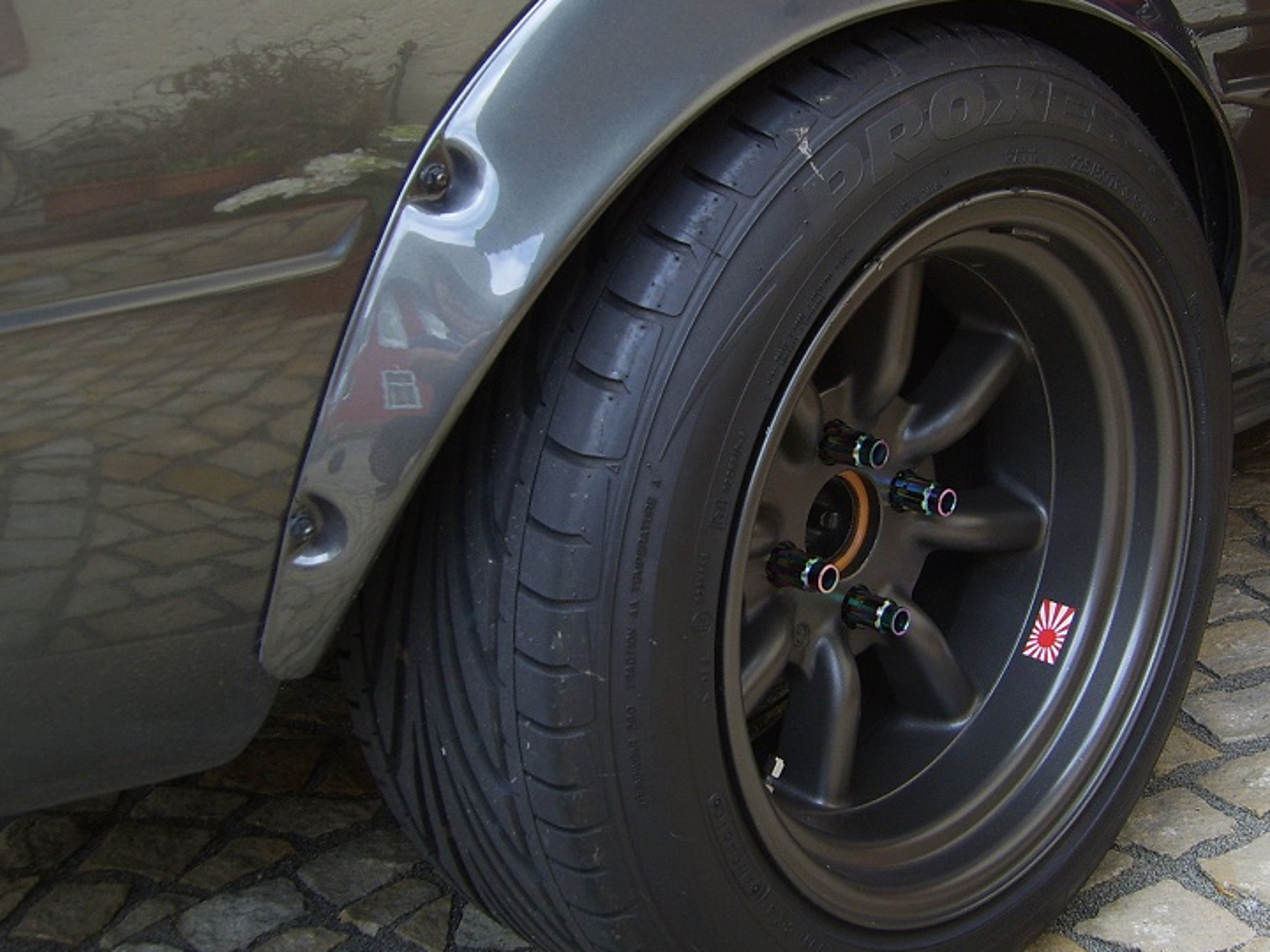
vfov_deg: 28.6
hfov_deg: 37.3
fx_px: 1871
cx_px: 781
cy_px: 442
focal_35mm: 51
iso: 50
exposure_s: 1/100
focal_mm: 7.8
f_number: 3.2
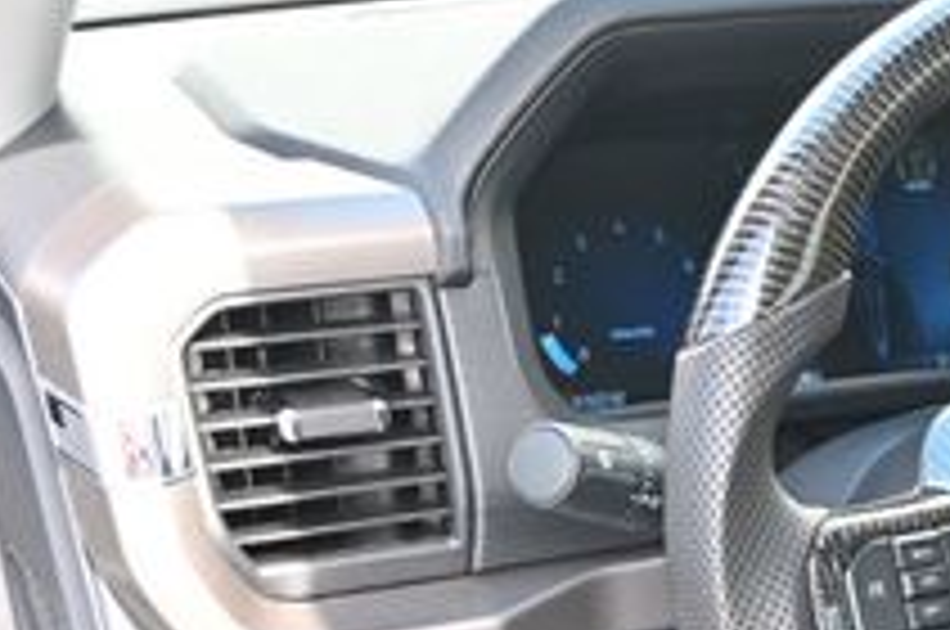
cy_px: 850
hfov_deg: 19.7
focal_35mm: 91
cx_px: 1382
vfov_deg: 14.3
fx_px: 2398
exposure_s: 1/125
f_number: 3.8
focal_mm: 20
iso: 500
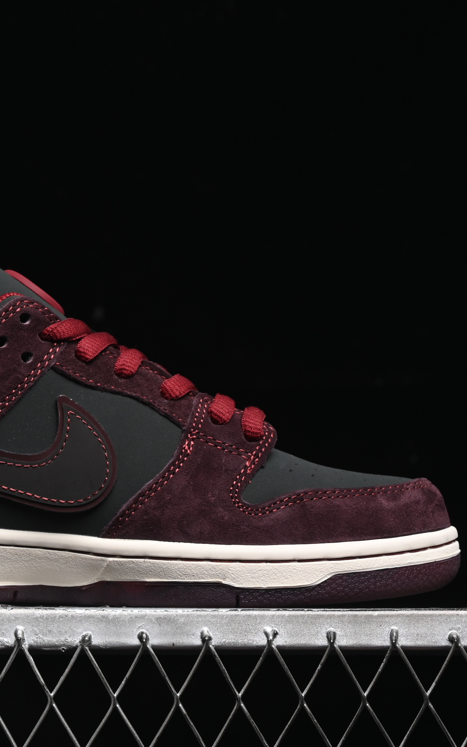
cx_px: 77
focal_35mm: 115
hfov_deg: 11.3
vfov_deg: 18.1
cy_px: 374
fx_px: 2341
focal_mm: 50
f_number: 6.3
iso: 160
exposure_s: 1/50
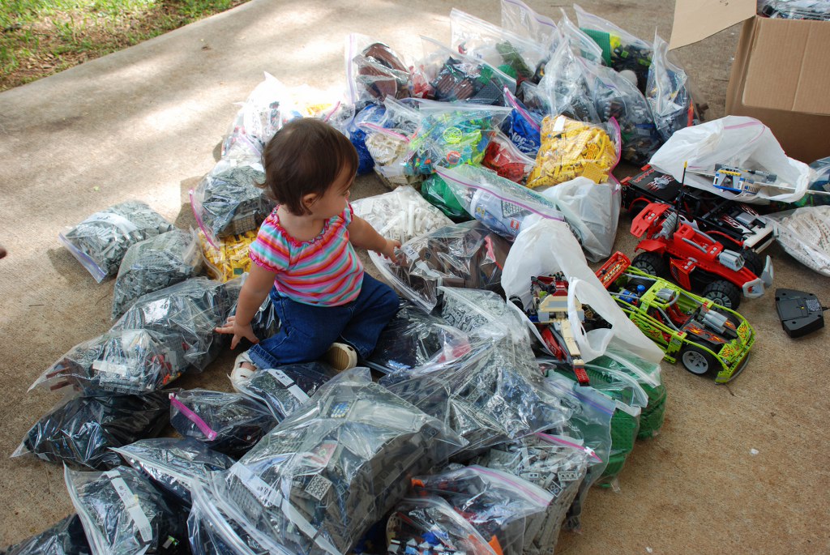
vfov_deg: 37.0
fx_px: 831
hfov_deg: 53.1
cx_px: 415
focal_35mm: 36
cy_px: 278
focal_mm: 24
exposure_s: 1/80
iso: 200
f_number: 4.5
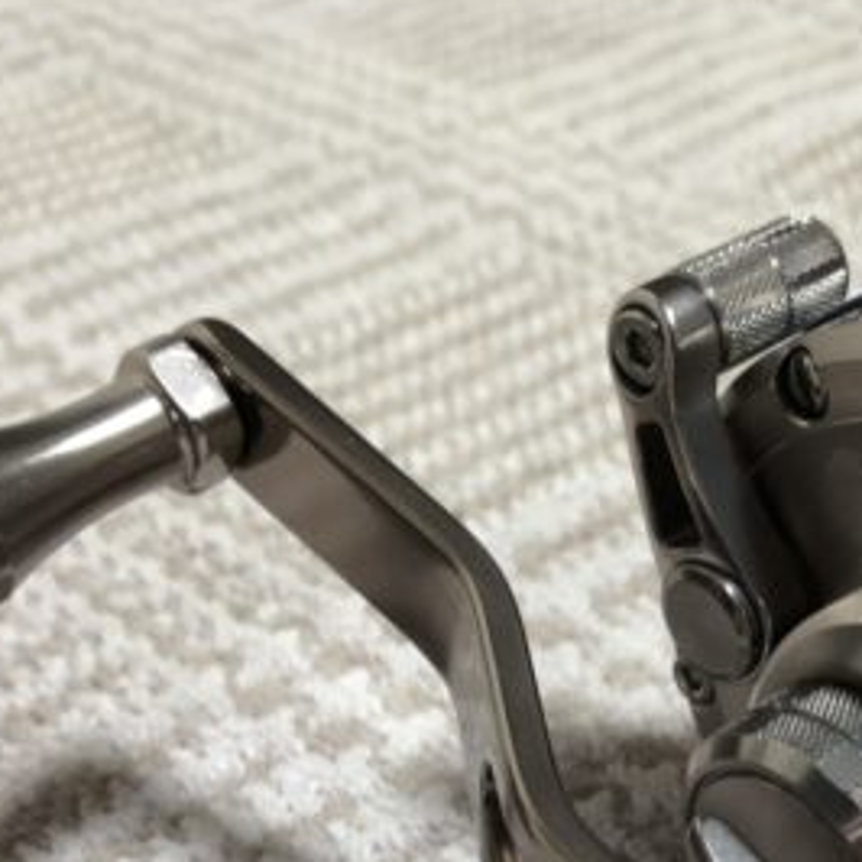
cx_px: 651
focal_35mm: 67
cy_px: 784
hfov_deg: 25.4
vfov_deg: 24.9
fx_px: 1888
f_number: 1.8
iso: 40
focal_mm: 3.99
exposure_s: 1/17
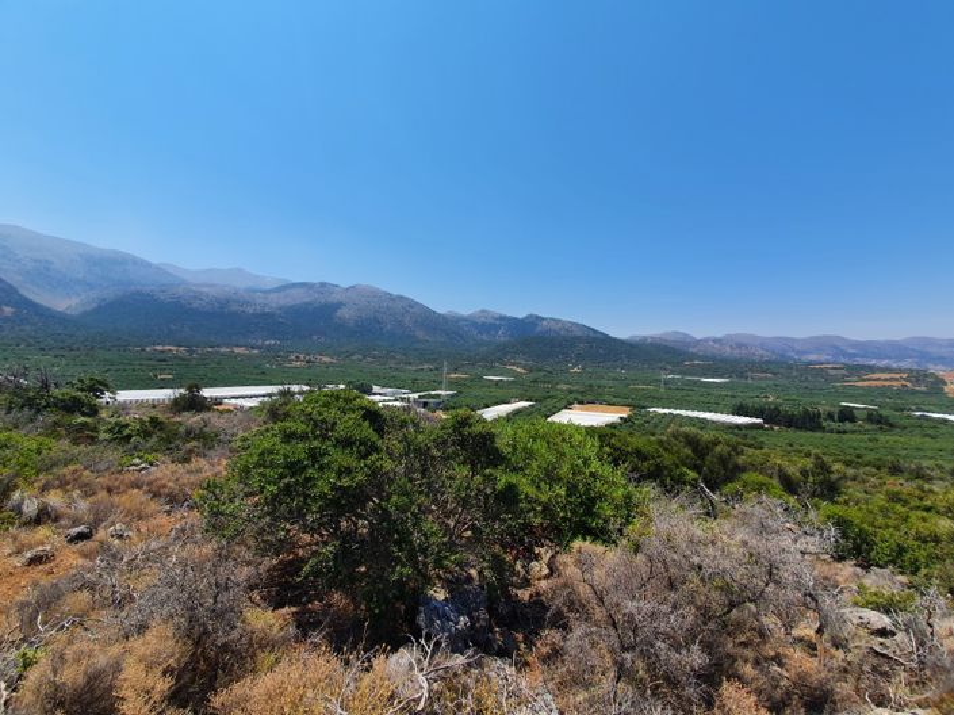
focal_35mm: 13
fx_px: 358
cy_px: 358
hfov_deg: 106.2
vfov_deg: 89.9
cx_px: 477
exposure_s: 1/1184
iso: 50
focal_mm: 1.8
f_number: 2.2
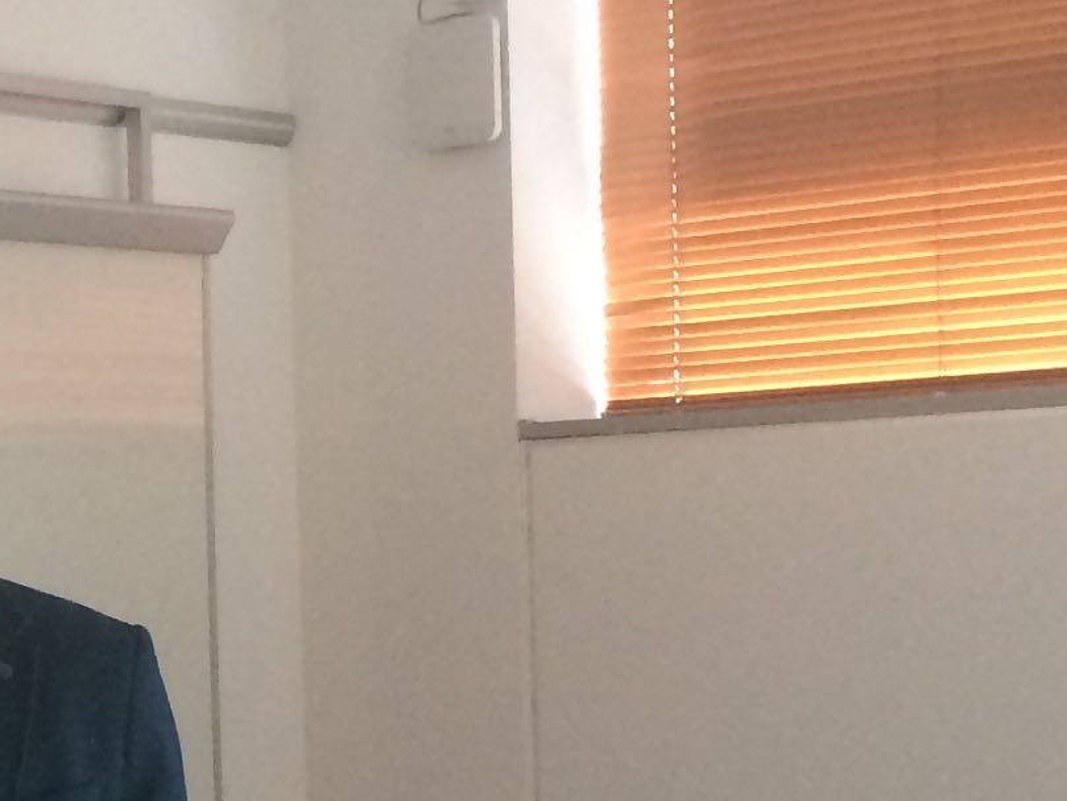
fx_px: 3730
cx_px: -369
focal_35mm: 121
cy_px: 769
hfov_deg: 15.4
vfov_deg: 12.1
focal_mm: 4.12
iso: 125
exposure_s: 1/30
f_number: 2.2
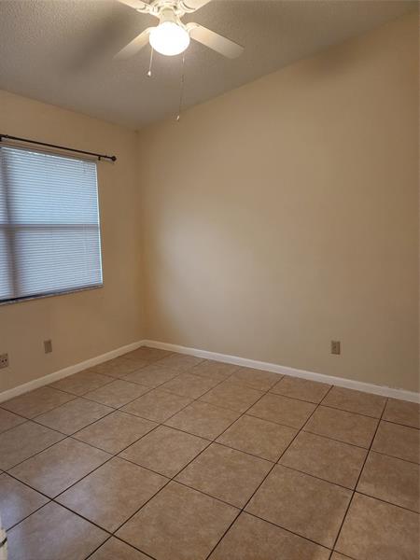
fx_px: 372
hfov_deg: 58.9
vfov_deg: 73.9
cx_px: 210
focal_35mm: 23
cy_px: 280
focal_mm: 6.4
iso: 640
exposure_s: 1/120
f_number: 1.8
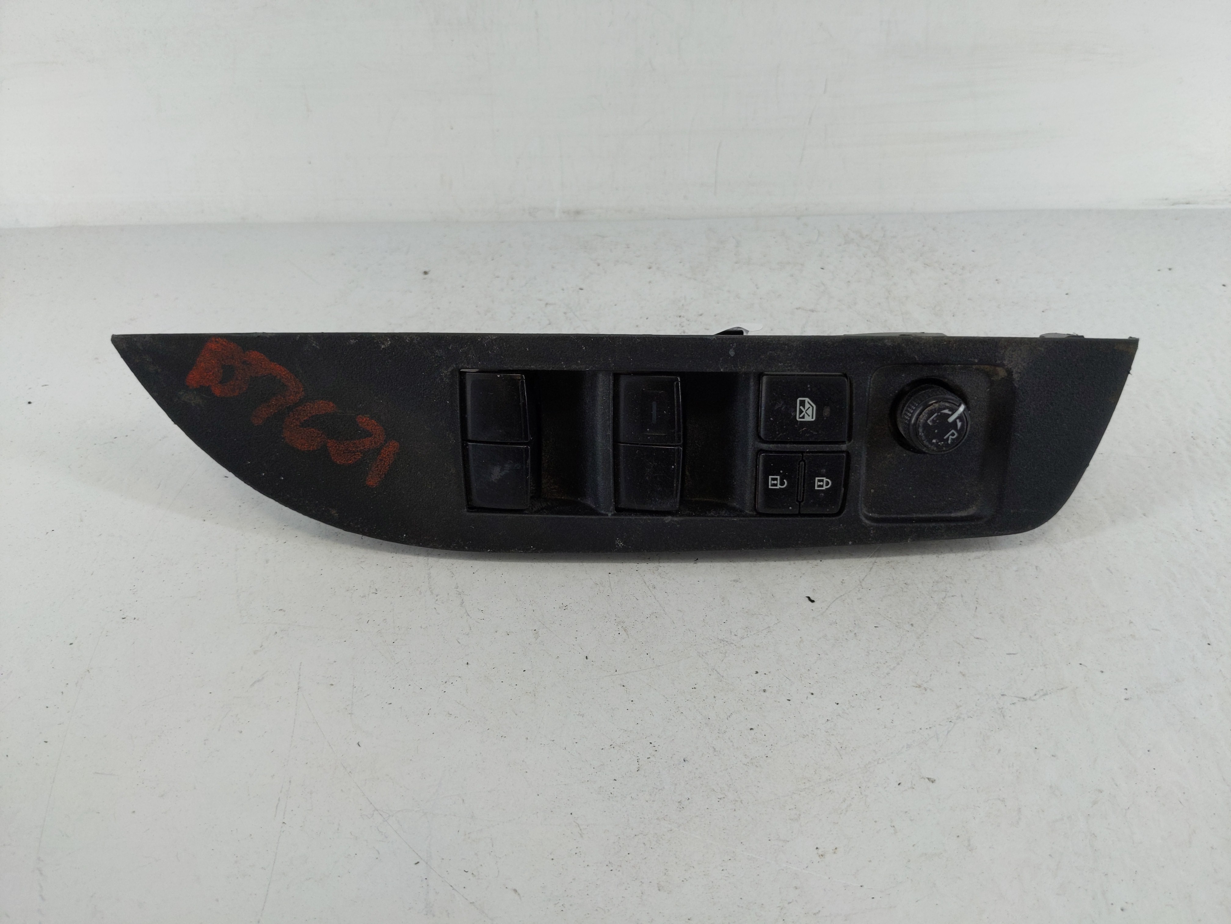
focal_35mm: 25
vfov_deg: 54.9
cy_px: 462
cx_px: 616
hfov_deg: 69.4
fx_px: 889
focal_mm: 4.38
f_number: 1.73
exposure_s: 1/124
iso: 57
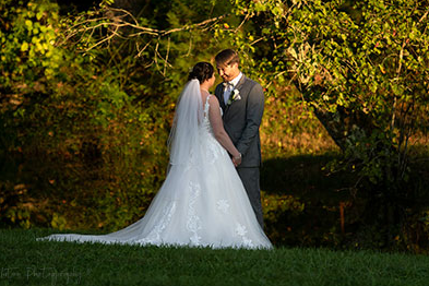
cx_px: 215
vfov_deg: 5.0
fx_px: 3277
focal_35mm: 275
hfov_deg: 7.5
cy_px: 142
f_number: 2.8
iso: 100
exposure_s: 1/500
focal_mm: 180
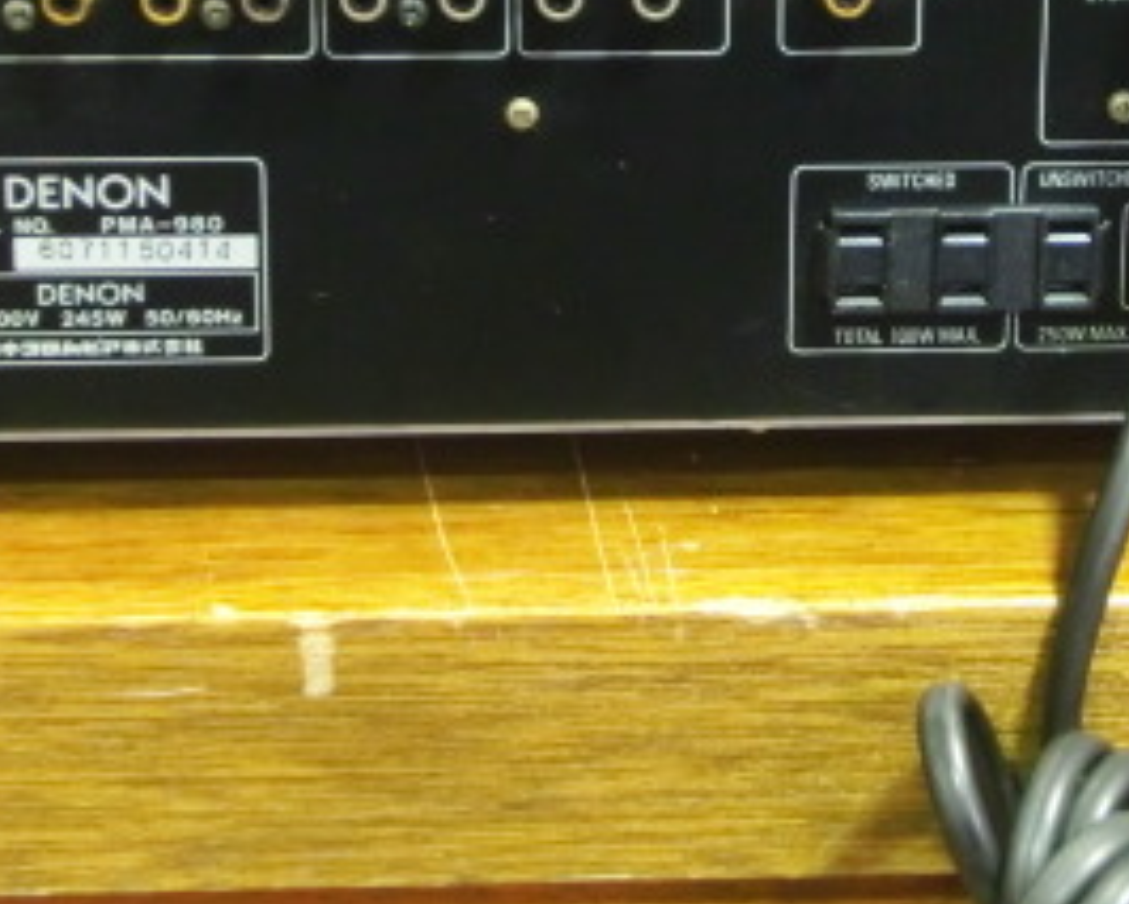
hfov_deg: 14.9
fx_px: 4312
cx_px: 760
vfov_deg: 11.9
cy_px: 76
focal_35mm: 129
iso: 400
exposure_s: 1/8
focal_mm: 9.8
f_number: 3.6
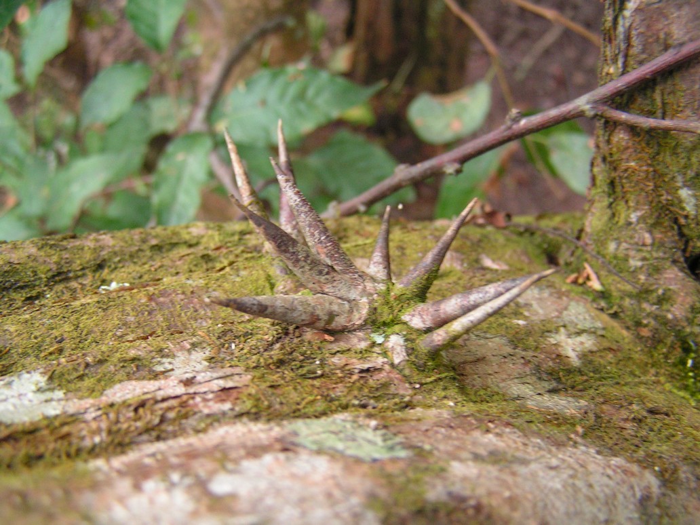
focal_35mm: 38
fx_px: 768
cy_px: 262
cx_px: 350
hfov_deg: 49.0
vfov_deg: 37.7
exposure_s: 1/40
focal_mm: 6.3
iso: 125
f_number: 2.8
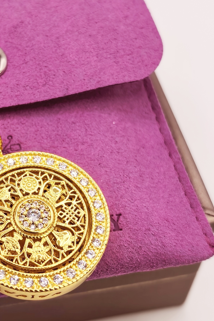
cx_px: 16
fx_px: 642
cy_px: 141
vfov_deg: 28.1
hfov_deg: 18.6
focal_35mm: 72
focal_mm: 6.98
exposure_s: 1/482
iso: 50
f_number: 2
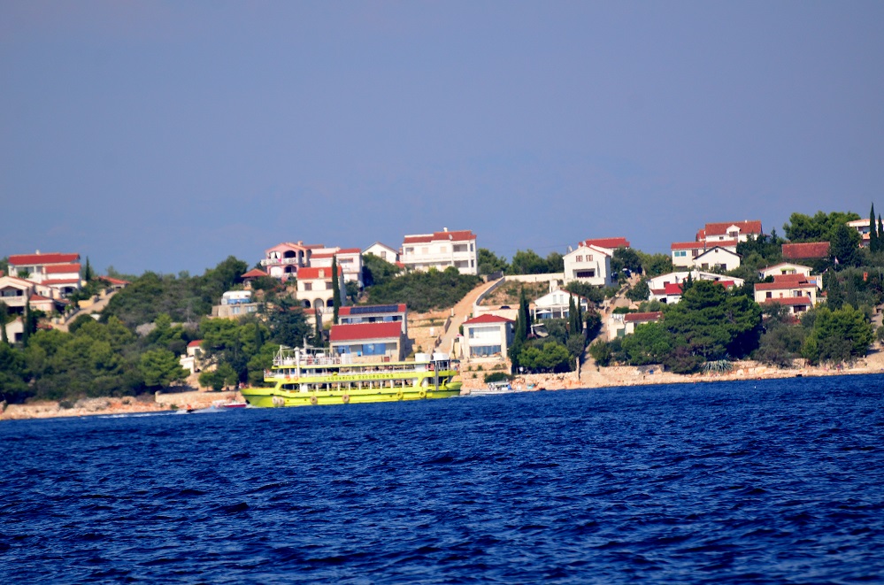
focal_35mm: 420
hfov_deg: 4.9
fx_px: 10289
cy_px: 292
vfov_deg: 3.3
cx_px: 442
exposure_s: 1/1600
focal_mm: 280
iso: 400
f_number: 5.6
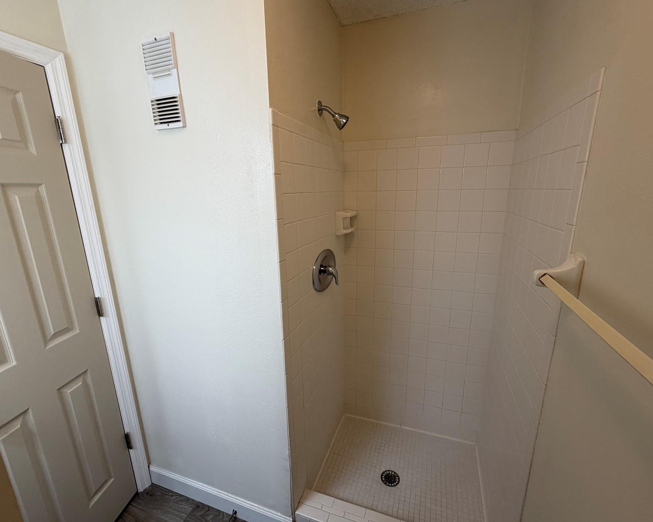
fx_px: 309
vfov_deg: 80.3
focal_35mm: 16
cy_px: 268
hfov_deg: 93.1
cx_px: 329
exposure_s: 1/120
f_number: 2.2
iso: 125
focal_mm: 2.22
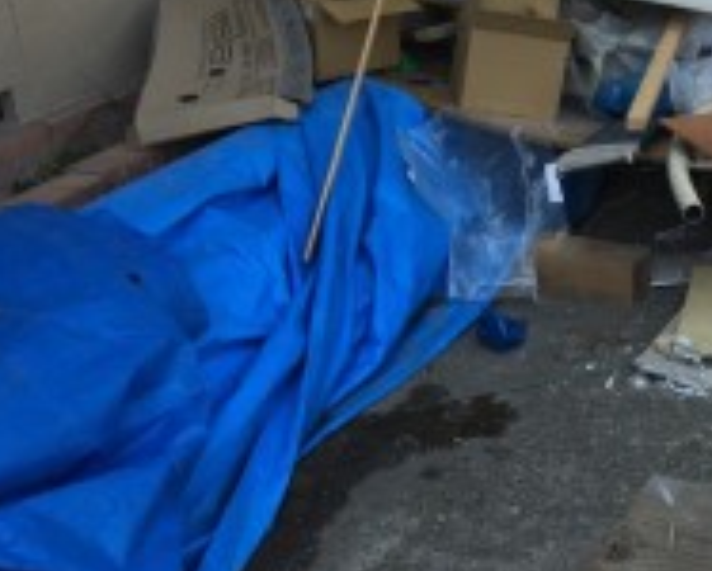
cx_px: 781
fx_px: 1371
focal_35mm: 65
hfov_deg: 26.8
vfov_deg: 23.5
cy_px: 284
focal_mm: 4.15
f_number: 2.2
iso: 25
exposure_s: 1/1131
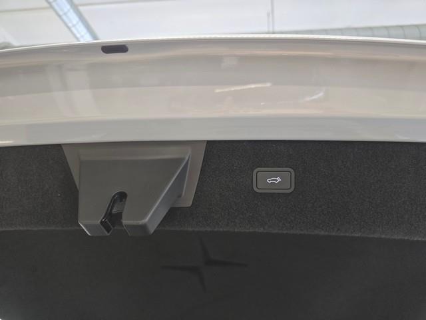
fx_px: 283
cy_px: 160
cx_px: 213
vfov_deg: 58.9
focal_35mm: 23
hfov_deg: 73.9
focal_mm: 6.3
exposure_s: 1/100
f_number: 1.7
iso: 200
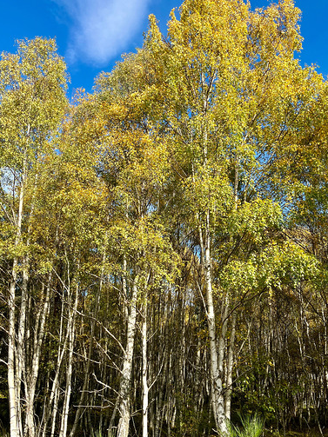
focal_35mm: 31
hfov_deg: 45.4
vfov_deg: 58.3
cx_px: 171
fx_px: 392
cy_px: 240
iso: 50
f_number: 1.6
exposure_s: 1/1536
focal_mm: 5.1
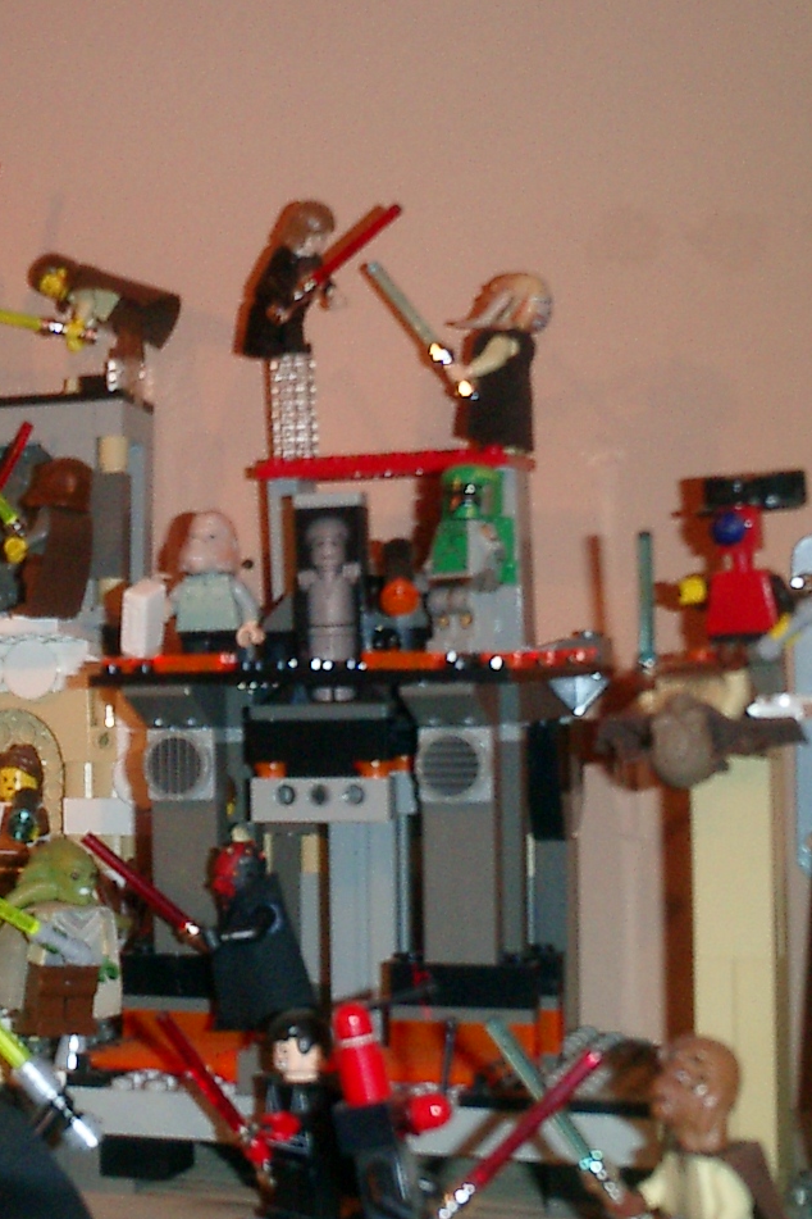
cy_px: 767
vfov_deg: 31.7
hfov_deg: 21.0
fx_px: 2131
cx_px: 54
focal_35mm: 63
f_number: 3.2
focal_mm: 7.5
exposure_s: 1/30
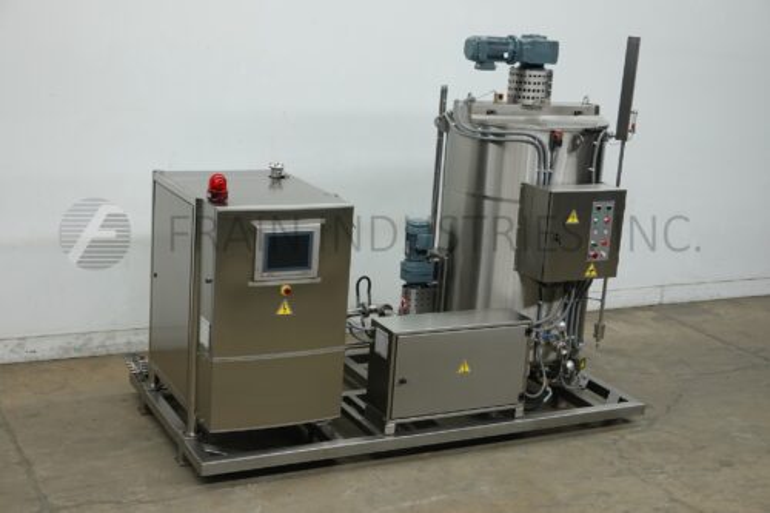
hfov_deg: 37.5
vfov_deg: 25.5
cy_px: 256
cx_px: 385
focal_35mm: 53
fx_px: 1133
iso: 250
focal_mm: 19.43
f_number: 4
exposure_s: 1/60
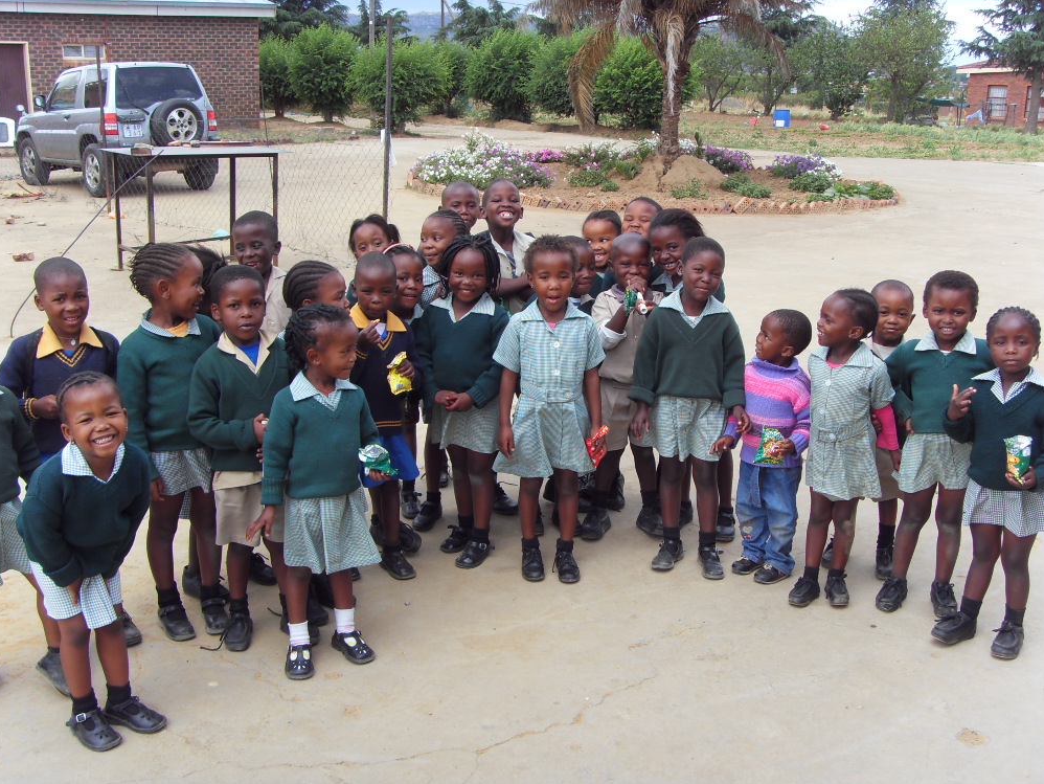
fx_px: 1207
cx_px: 513
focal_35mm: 40
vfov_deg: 36.0
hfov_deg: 46.8
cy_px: 401
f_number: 3.5
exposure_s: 1/350
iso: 80
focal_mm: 6.6
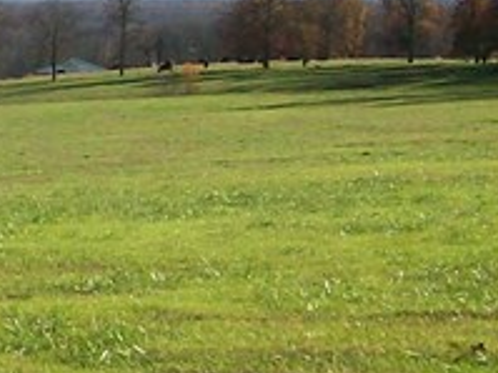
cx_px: -778
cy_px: 53
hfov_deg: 9.3
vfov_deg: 8.0
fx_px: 2660
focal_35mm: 185
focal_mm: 6
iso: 80
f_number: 4.8
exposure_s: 1/479
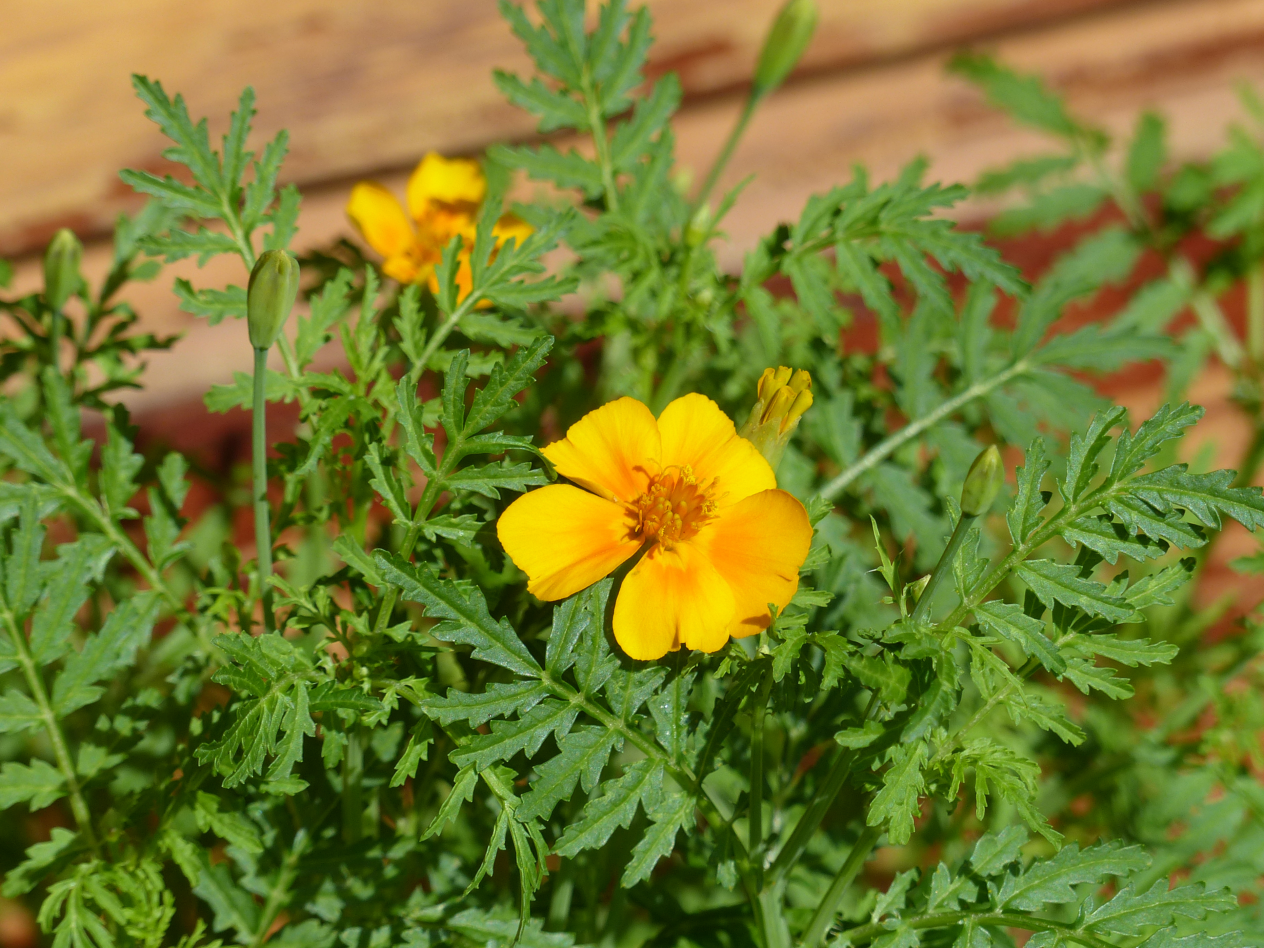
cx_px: 674
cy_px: 500
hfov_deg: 5.0
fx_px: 14570
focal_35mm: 399
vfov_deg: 3.7
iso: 100
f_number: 4
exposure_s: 1/800
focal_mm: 67
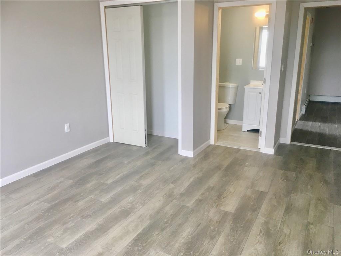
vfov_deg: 48.2
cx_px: 170
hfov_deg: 61.7
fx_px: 286
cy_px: 128
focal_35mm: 29
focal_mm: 4.15
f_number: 2.2
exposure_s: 1/30
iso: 32
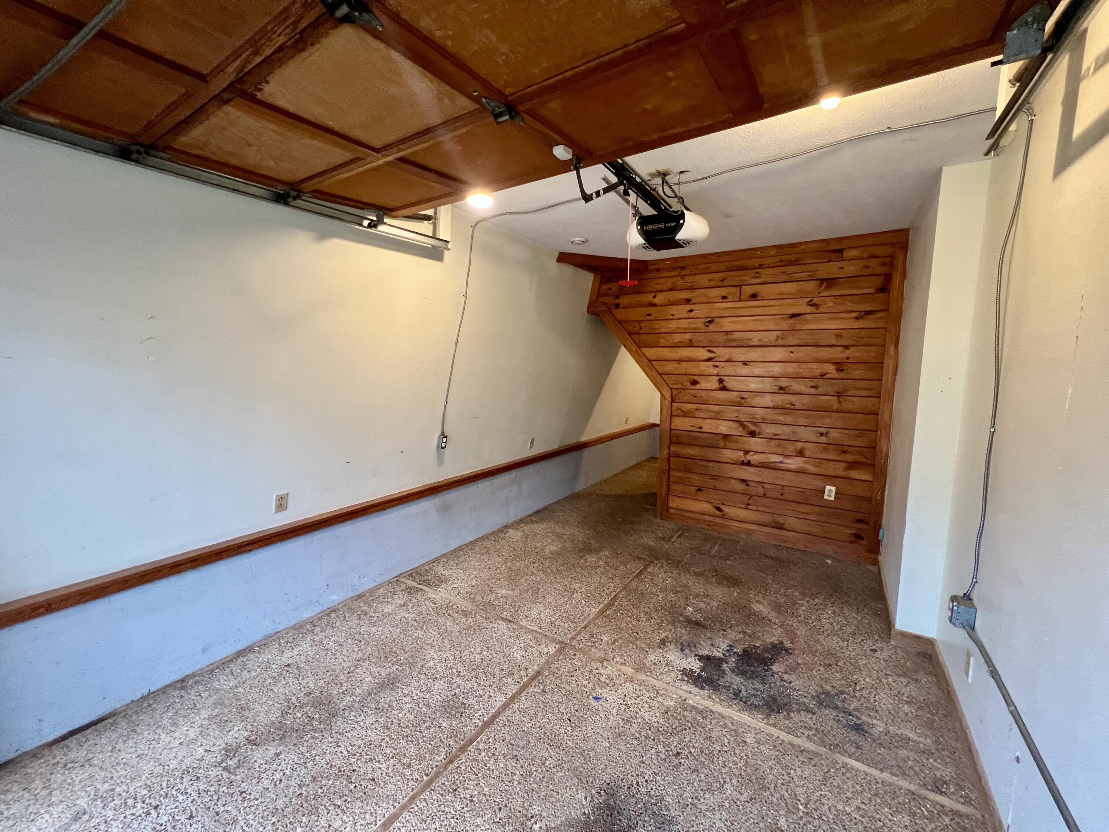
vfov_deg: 89.9
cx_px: 554
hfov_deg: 106.2
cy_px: 416
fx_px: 416
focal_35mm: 13
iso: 250
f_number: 1.8
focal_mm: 1.57
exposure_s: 1/60
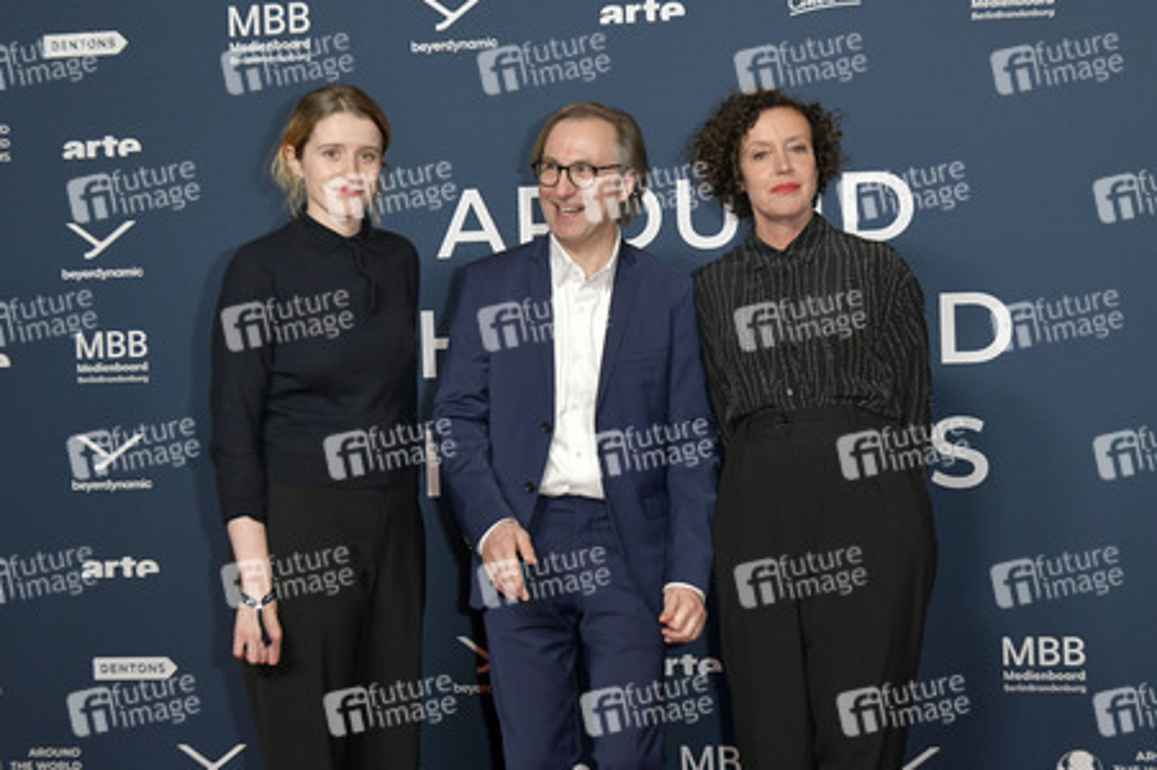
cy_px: 385
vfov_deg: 28.0
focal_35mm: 48
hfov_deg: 41.1
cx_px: 578
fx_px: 1541
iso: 1600
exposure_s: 1/200
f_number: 6.3
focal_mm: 48
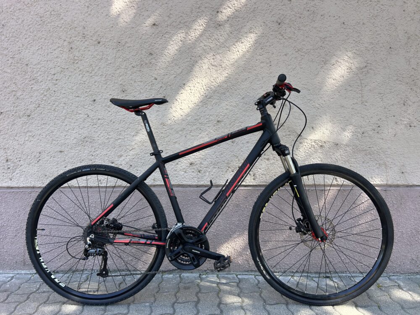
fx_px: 315
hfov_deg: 67.3
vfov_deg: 53.1
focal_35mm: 26
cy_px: 158
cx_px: 210
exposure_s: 1/329
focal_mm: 5.7
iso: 50
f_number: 1.5
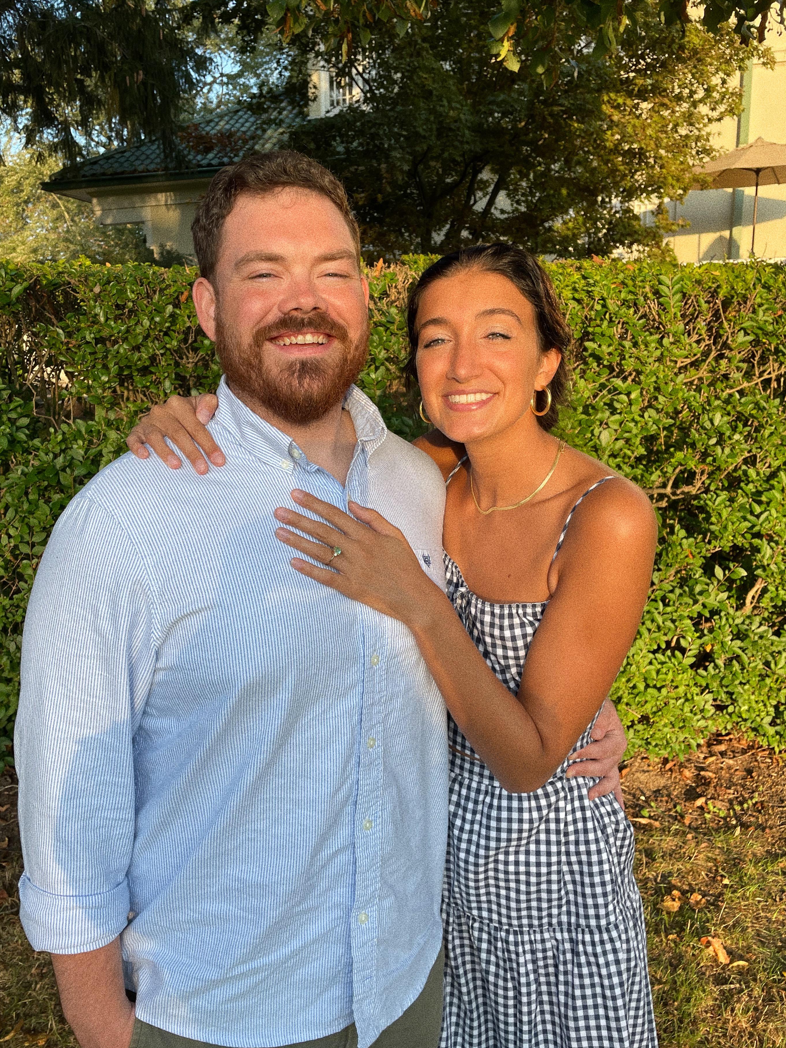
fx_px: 878
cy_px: 531
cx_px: 354
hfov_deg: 48.2
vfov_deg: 61.7
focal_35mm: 29
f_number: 1.6
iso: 32
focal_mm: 4.2
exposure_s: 1/483
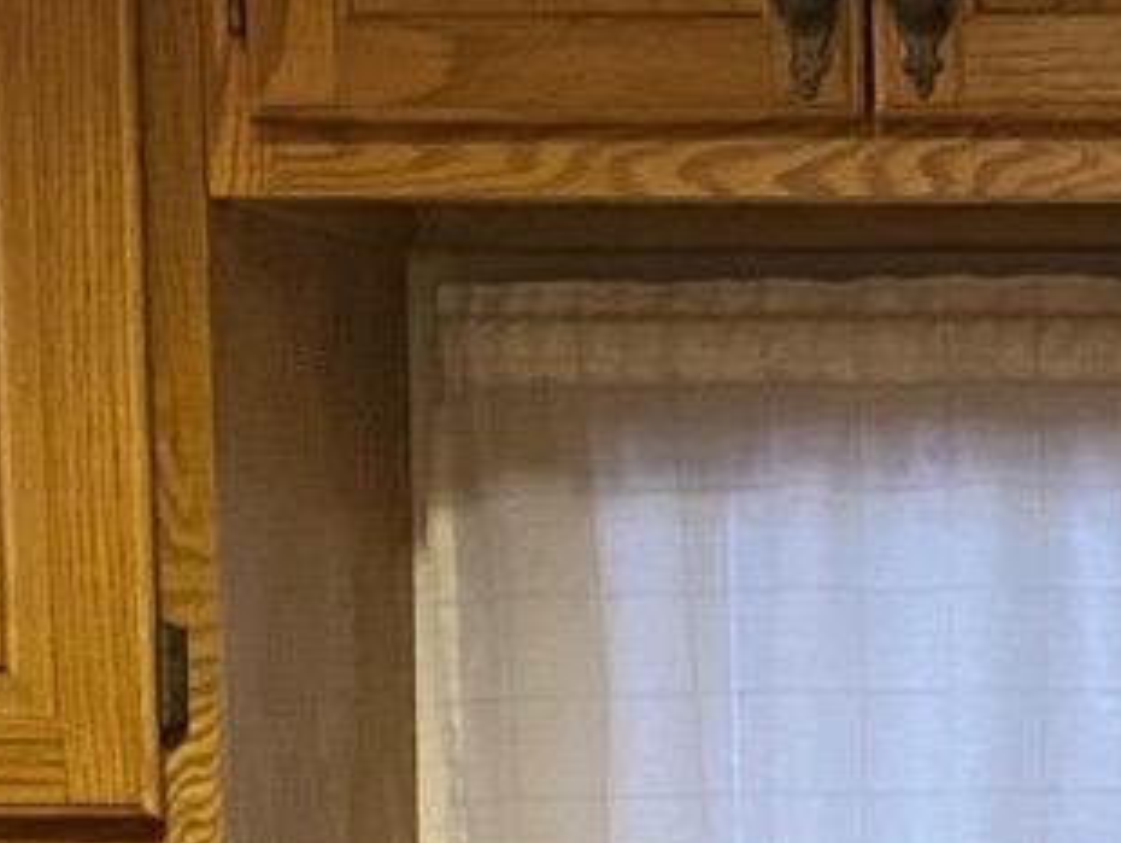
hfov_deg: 11.3
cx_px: 1512
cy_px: 1487
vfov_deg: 8.5
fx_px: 5477
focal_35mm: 169
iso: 640
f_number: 1.8
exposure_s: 1/30
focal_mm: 4.25
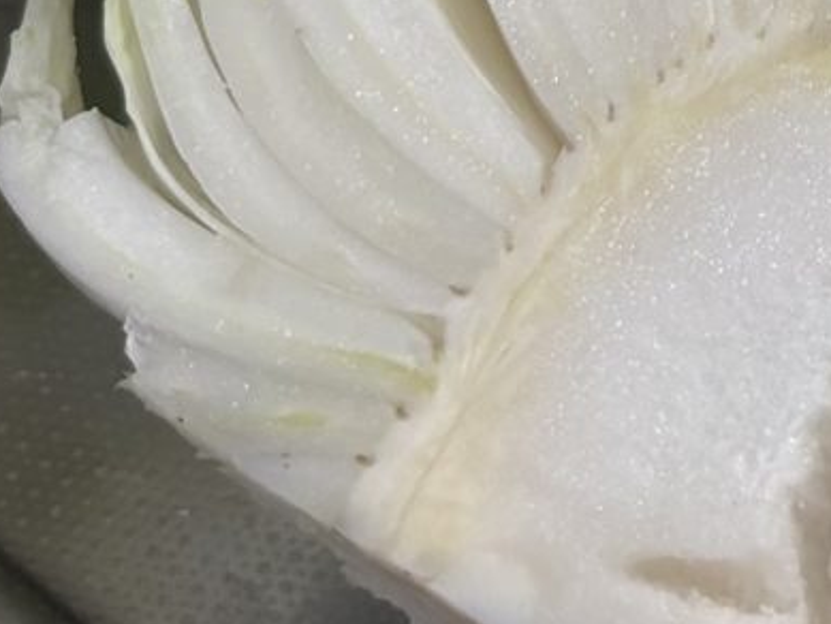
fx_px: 4106
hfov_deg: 11.0
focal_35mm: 171
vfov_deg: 8.1
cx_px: 1371
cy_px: -795
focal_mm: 5.96
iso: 100
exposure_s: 1/120
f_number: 1.6
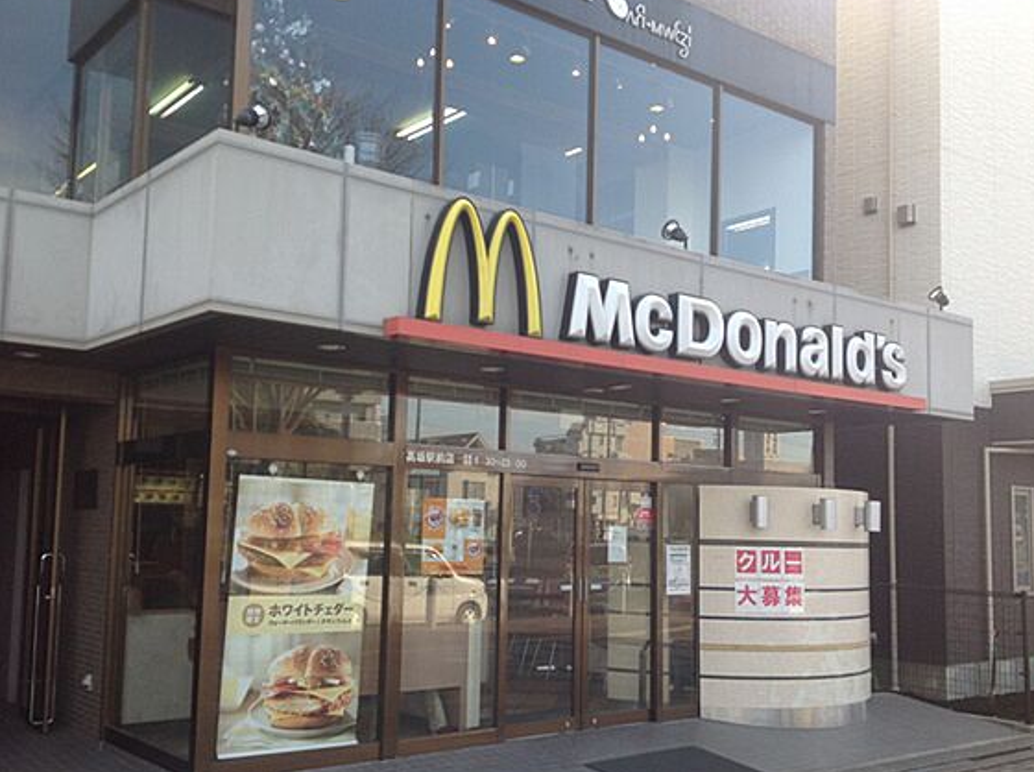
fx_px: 1193
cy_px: 412
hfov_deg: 46.8
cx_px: 558
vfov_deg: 35.8
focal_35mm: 40
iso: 50
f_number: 2.4
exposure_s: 1/308
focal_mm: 4.28
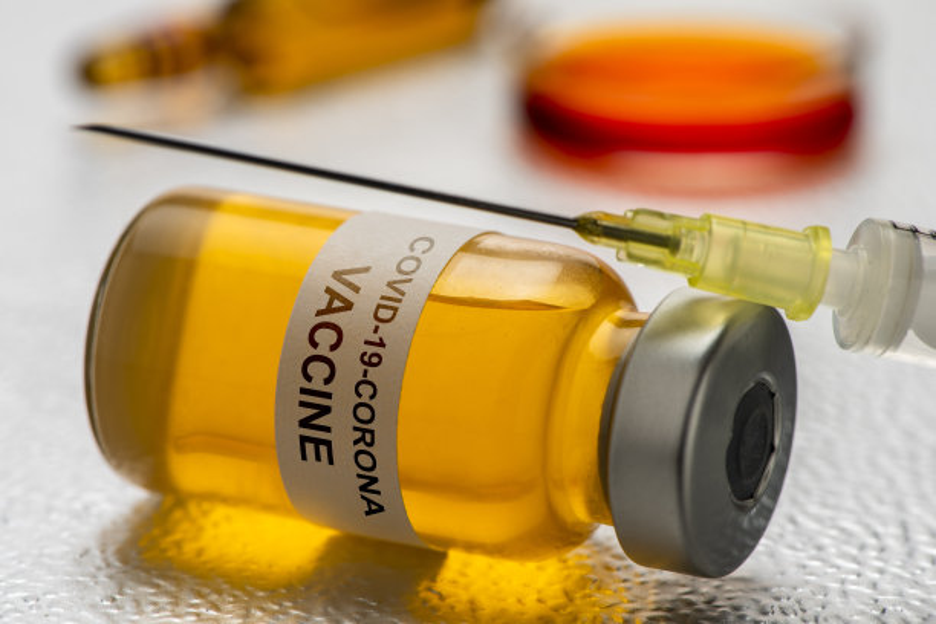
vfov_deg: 13.0
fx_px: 2730
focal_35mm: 105
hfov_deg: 19.5
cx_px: 468
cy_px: 312
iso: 31
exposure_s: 1/50
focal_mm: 105
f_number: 14
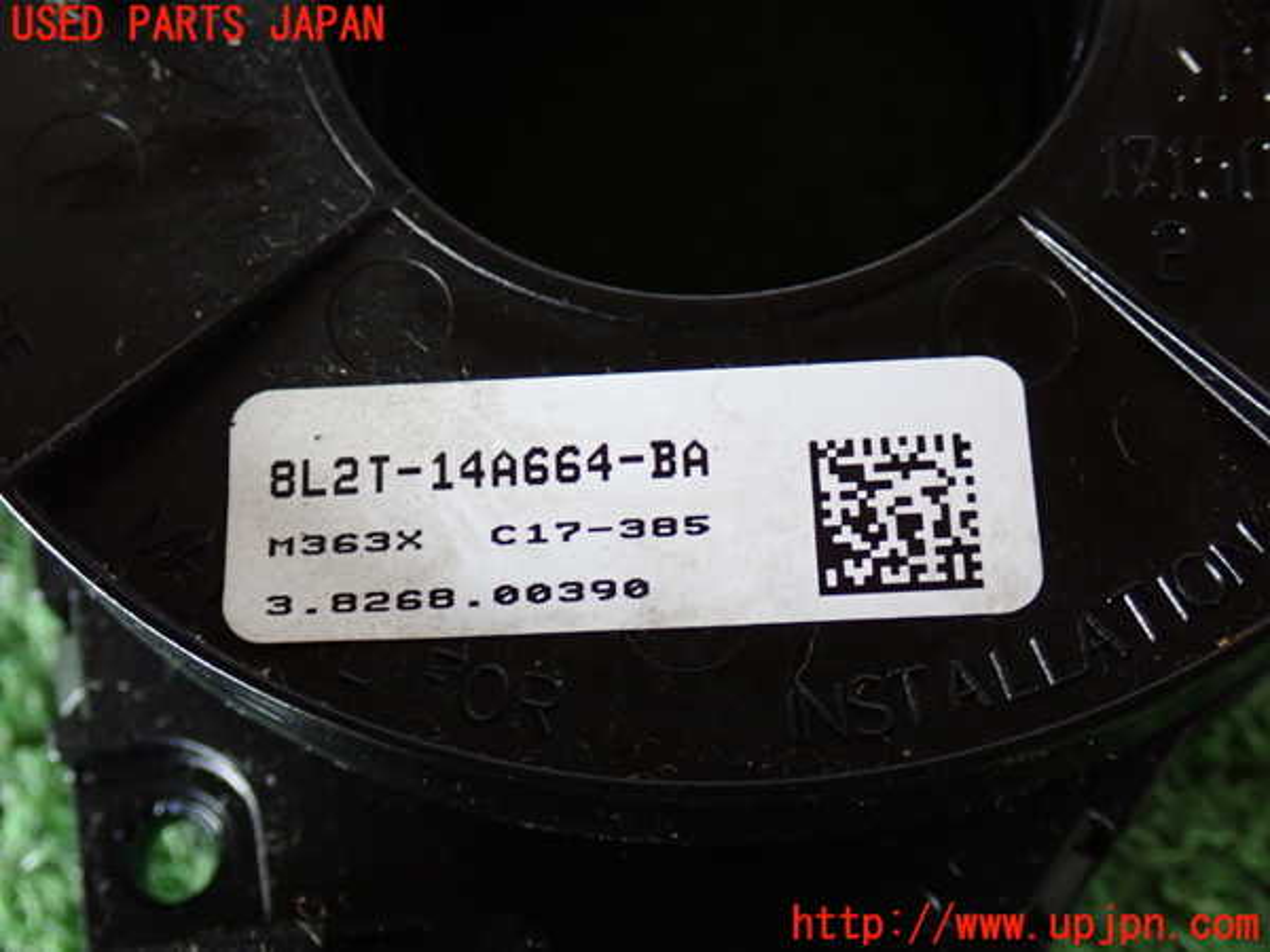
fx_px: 1981
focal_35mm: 54
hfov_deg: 35.5
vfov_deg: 27.0
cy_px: 476
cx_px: 635
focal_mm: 9.65
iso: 800
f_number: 3.3
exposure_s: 1/40
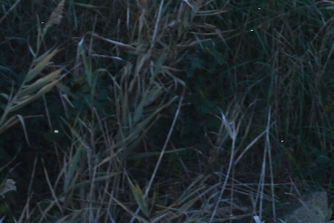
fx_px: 16582
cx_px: -267
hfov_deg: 1.2
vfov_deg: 0.8
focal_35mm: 1787
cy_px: 41
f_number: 6.3
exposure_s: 1/500
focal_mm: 300
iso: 400
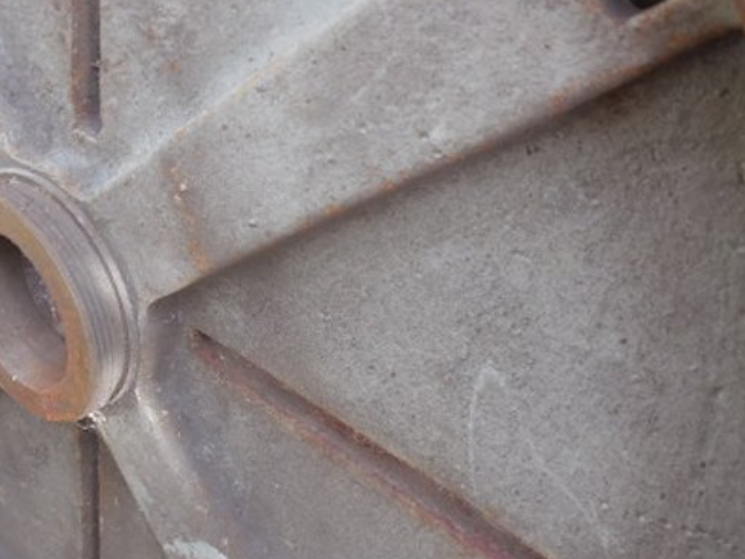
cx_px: 229
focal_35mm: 41
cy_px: 293
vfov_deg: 35.1
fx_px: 882
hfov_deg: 44.9
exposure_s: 1/40
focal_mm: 4.5
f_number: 3.3
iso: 125
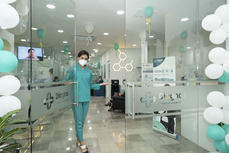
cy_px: 76
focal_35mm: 24
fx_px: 153
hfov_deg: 73.7
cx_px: 114
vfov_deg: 53.1
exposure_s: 1/160
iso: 250
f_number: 2
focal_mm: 24
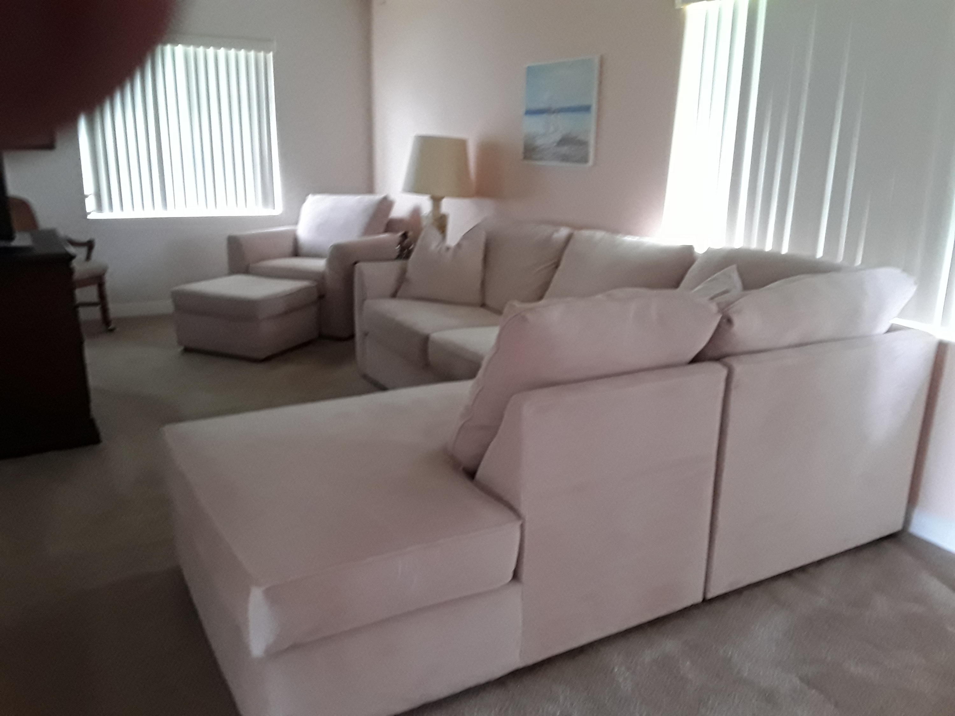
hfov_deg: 65.3
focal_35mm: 27
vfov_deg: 51.4
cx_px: 478
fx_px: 745
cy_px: 358
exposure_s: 1/15
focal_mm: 2.91
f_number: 1.9
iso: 250
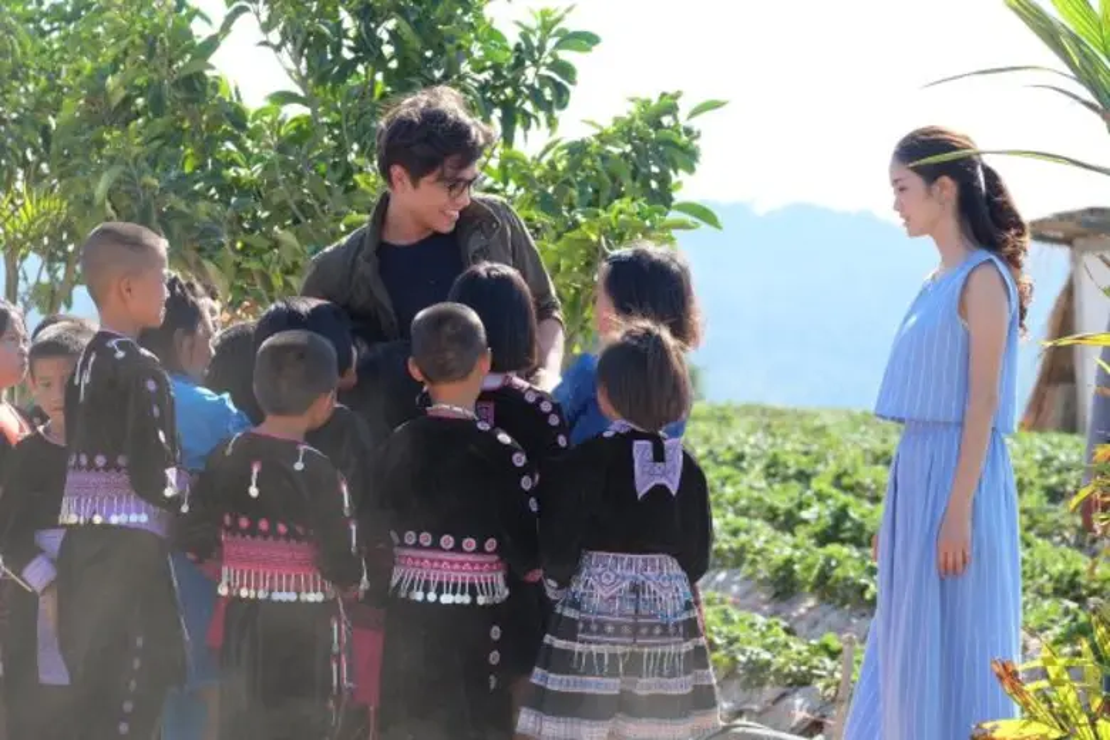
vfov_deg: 10.2
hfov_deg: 15.2
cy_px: 370
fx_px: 4162
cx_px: 555
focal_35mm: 135
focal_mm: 90
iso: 400
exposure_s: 1/350
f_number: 5.6
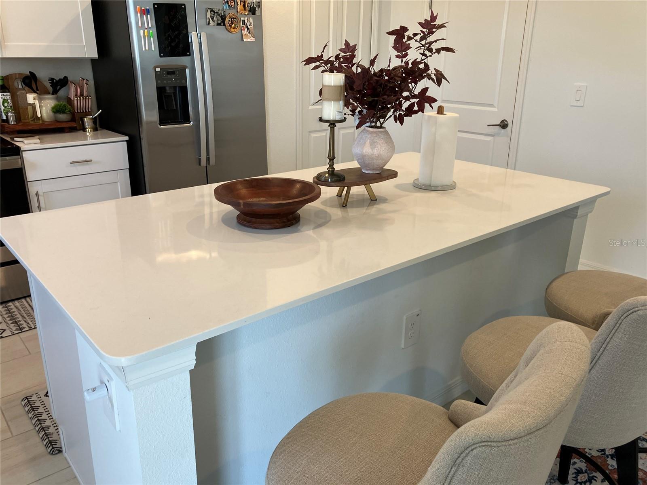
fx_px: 523
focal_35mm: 28
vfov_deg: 49.7
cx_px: 324
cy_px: 242
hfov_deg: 63.4
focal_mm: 3.99
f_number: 1.8
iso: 50
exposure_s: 1/60
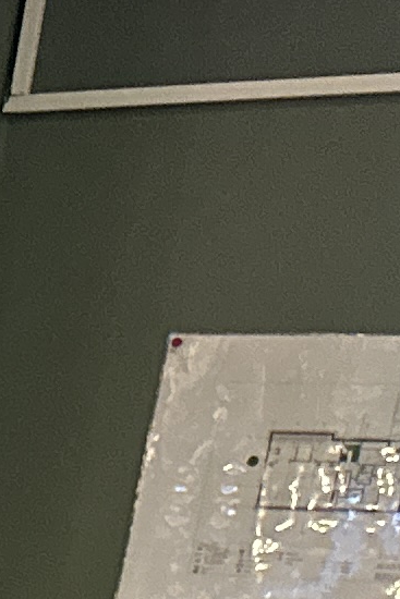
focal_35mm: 183
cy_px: 1392
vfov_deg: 10.0
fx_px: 3048
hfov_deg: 5.7
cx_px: -1506
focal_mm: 6.86
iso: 400
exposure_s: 1/50
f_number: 1.78
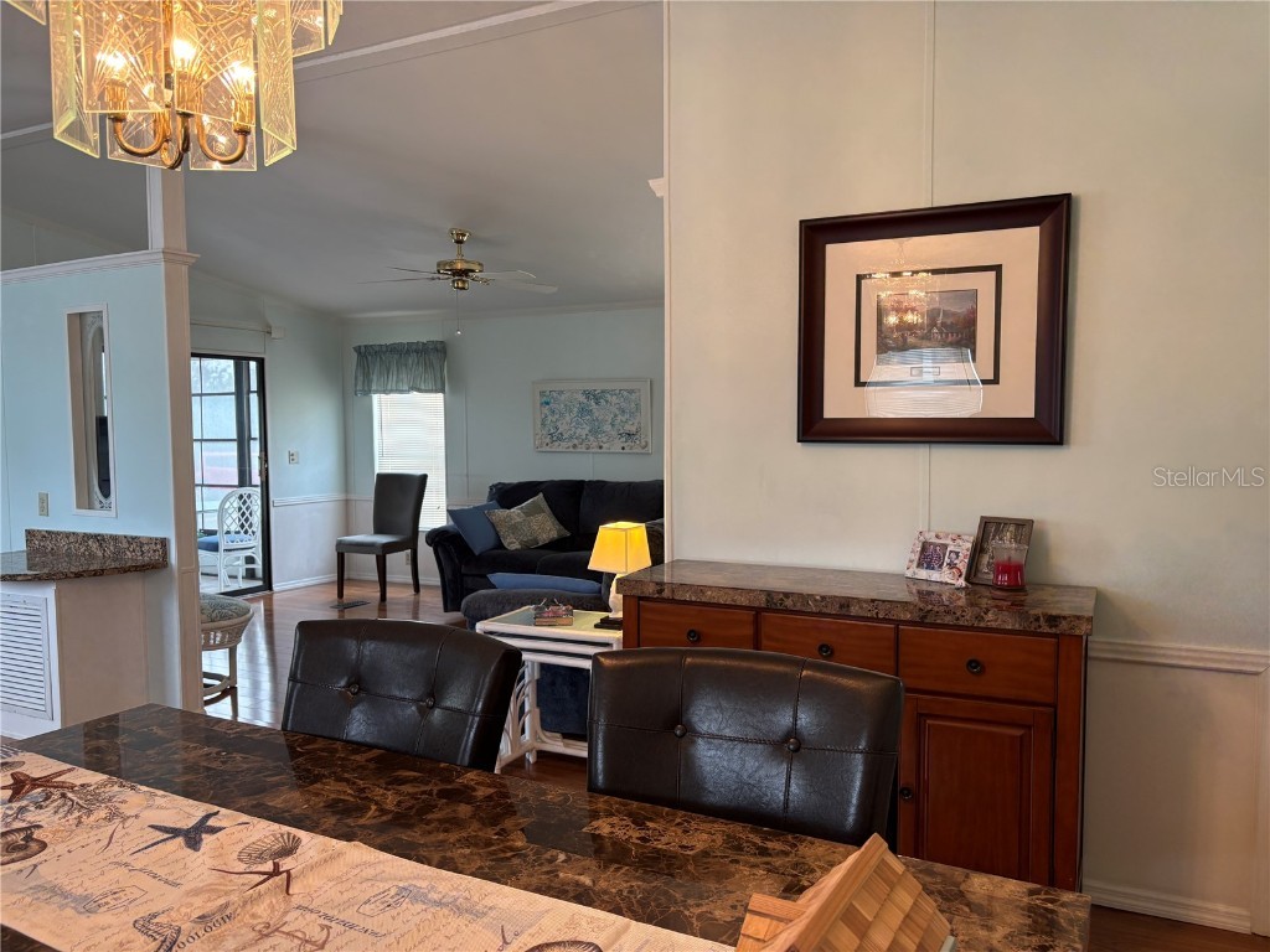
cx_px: 635
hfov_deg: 67.3
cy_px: 476
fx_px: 954
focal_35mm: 26
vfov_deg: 53.1
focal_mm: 5.96
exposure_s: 1/139
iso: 100
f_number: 1.6
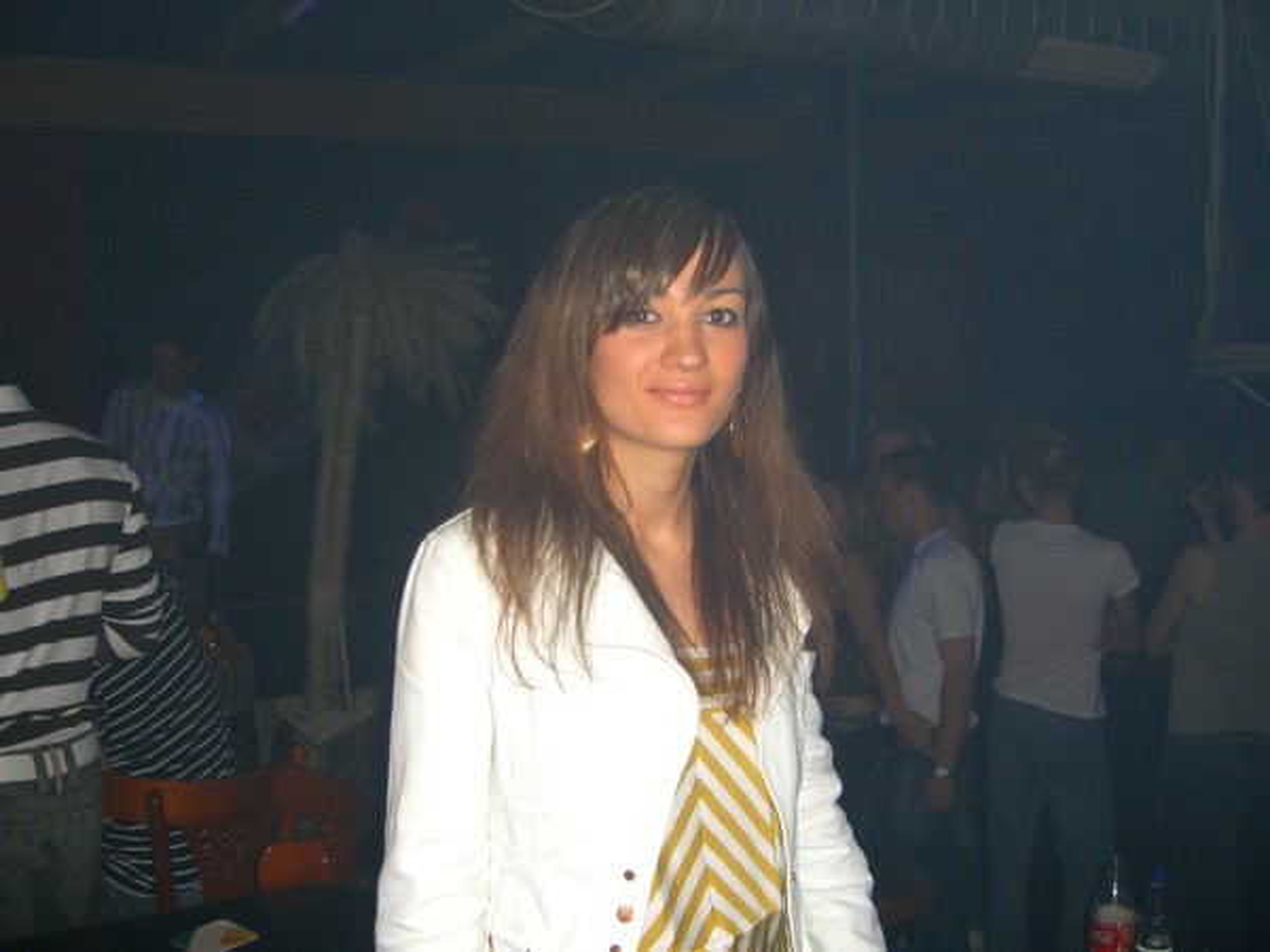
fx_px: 1394
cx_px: 635
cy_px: 476
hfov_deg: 49.0
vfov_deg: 37.7
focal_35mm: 38
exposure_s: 1/60
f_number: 2.8
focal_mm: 7.9
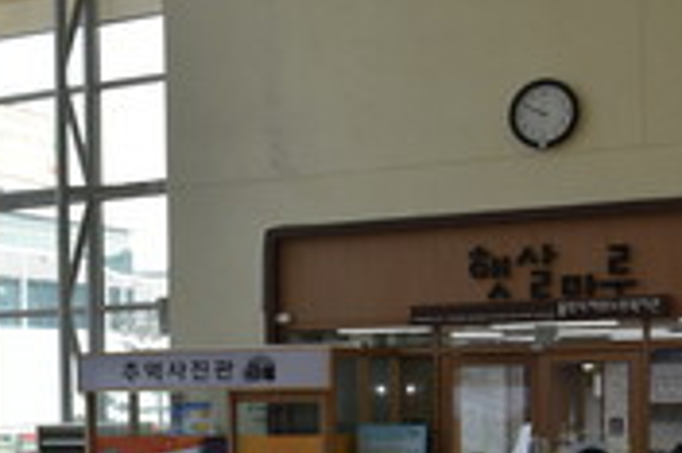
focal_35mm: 82
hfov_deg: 23.5
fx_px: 1552
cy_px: 484
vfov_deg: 16.2
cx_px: -43
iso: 500
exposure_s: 1/125
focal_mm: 24
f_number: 5.6
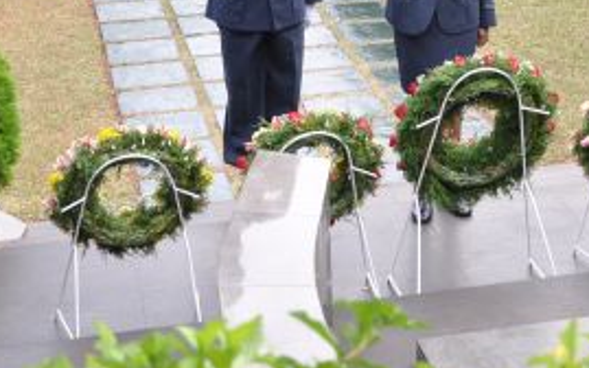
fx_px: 1637
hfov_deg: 20.1
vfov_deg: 12.6
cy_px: -13
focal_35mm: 102
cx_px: 504
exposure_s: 1/125
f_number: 7.1
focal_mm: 30
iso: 250
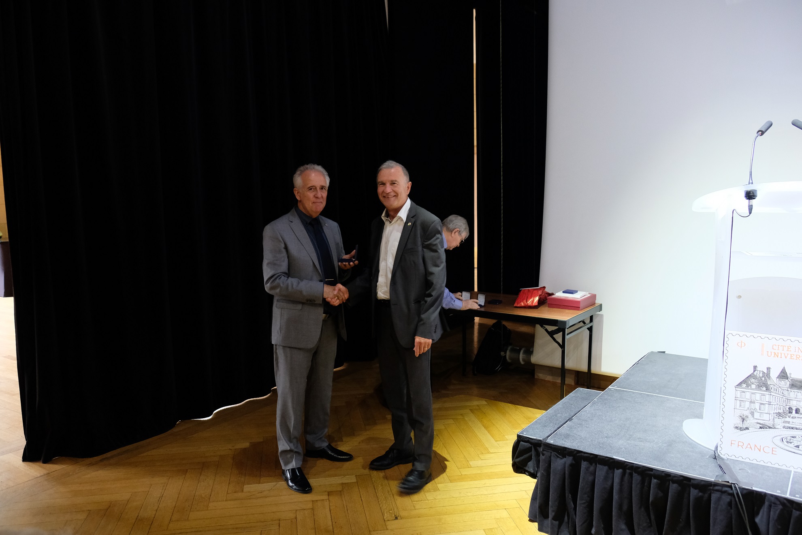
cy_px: 268
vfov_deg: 45.0
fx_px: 646
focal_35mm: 29
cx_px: 401
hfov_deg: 63.7
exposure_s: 1/30
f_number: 3.6
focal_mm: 19
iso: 2000
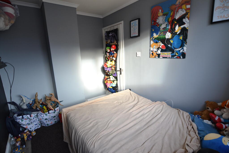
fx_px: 105
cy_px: 76
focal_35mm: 16
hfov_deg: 95.0
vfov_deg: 72.1
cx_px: 114
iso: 400
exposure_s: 1/60
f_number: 4
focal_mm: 11
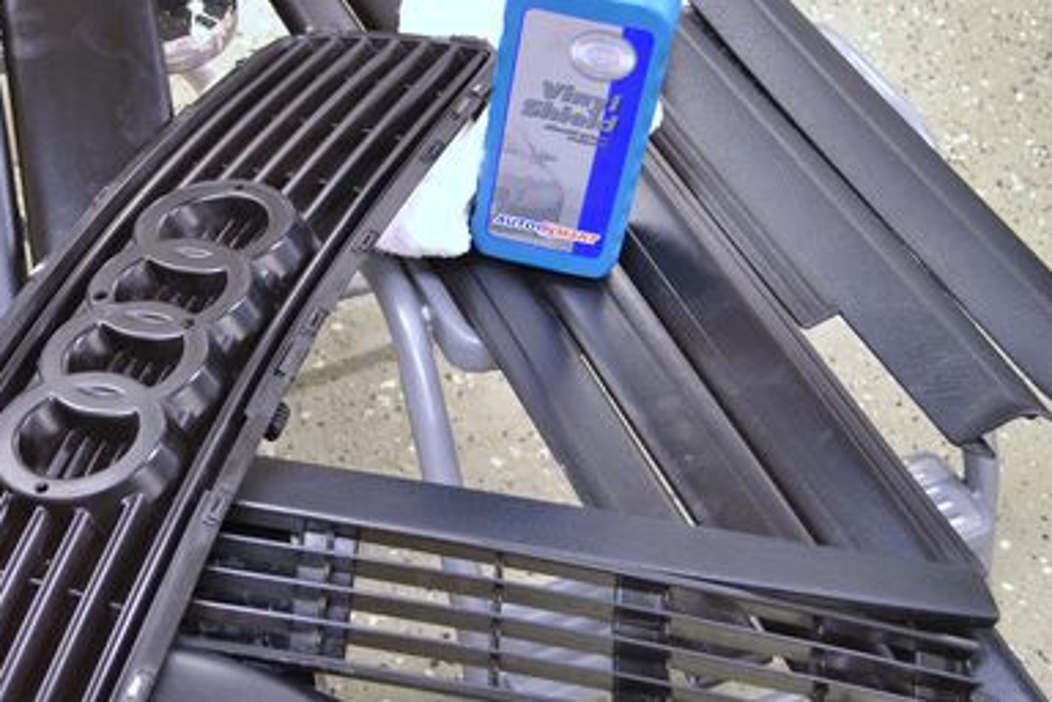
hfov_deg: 32.6
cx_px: 225
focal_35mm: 60
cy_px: 333
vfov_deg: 22.6
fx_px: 1753
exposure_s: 1/1.6
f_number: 4
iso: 100
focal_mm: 24
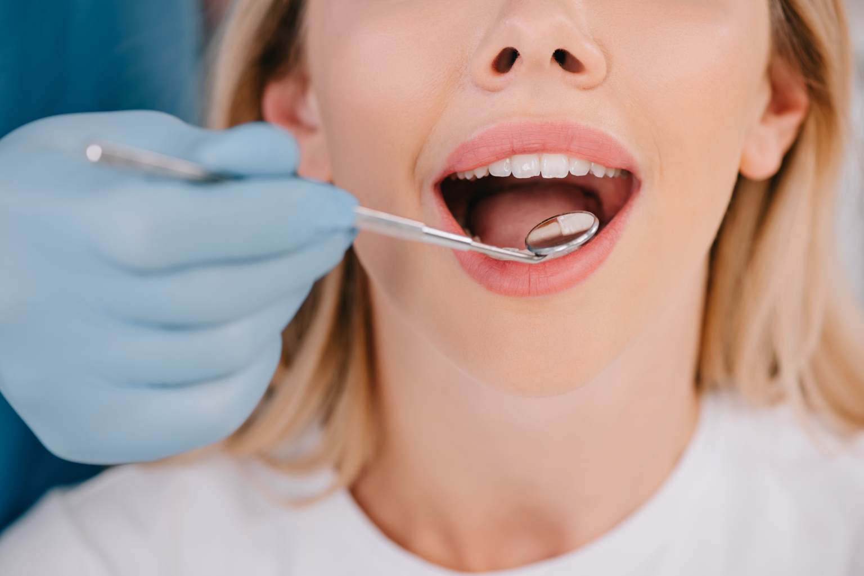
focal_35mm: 105
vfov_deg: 13.0
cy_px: 288
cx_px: 432
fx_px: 2521
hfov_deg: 19.5
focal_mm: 105
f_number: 4
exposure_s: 1/160
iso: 160
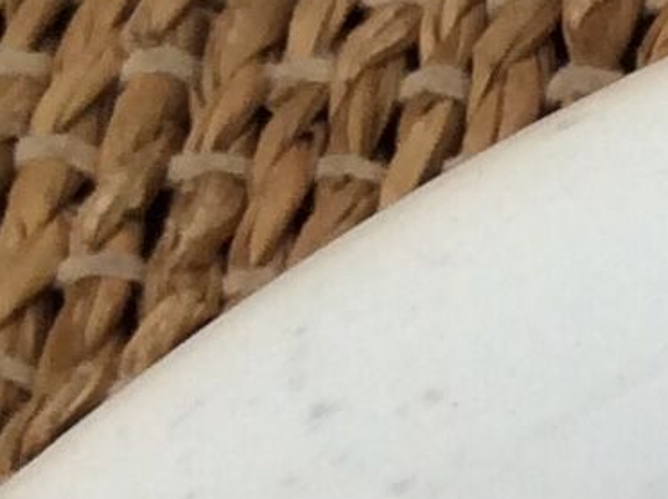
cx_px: 1722
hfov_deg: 8.1
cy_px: 397
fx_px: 4298
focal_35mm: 223
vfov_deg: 6.6
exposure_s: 1/50
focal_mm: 3.3
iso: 32
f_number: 2.4
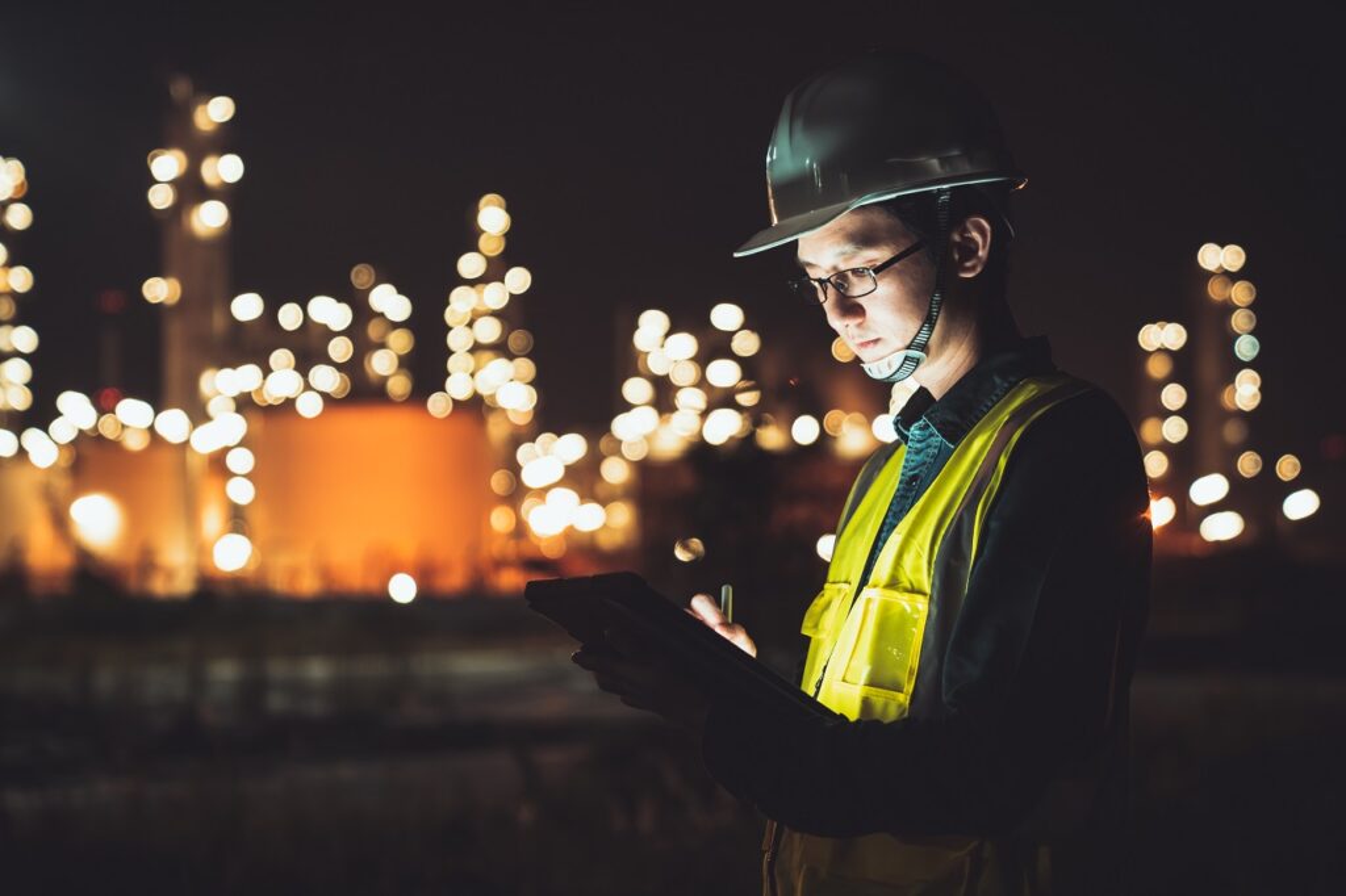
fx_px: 2616
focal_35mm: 70
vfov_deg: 19.4
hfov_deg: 28.9
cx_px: 673
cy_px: 448
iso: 500
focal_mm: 70
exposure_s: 1/20
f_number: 2.8
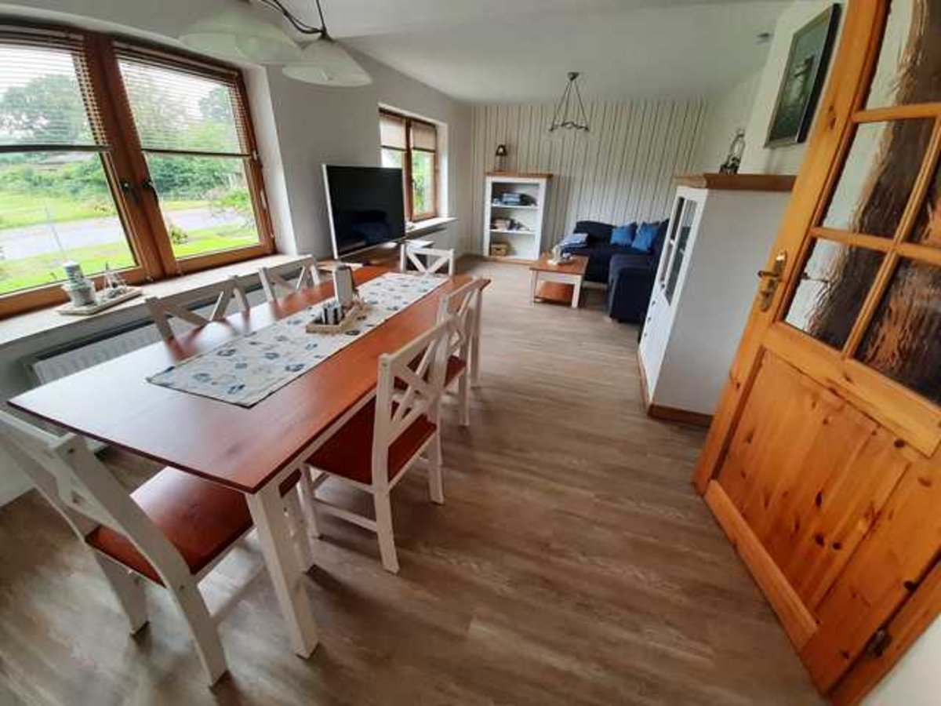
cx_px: 470
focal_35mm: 13
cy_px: 353
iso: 100
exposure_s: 1/50
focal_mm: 1.42
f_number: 2.2
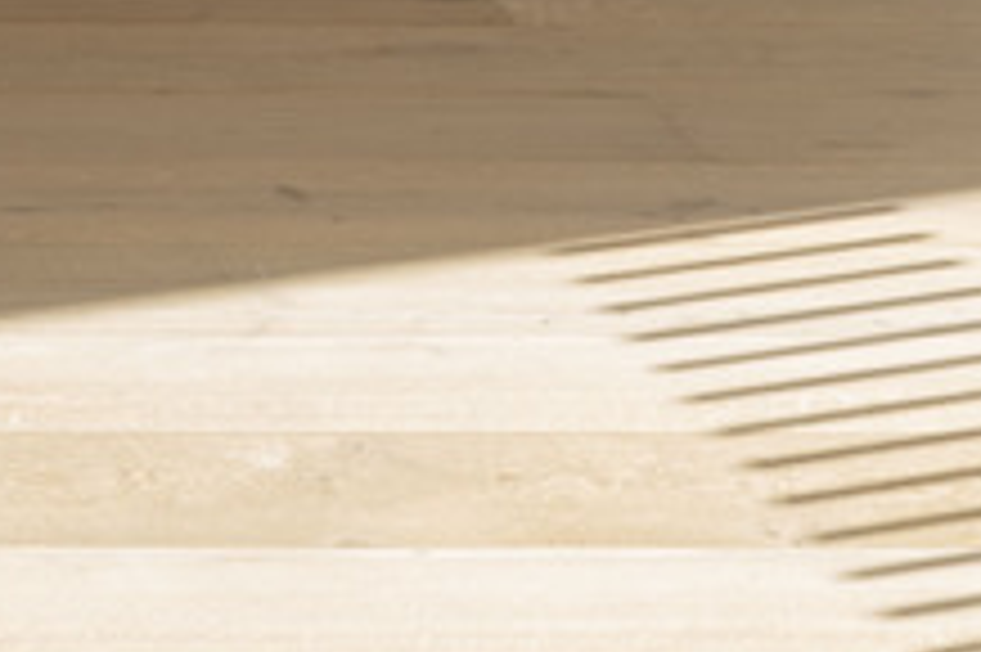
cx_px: -974
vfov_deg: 7.6
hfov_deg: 11.3
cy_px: -1034
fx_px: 4493
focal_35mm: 165
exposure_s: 1/10
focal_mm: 24
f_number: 14
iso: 64
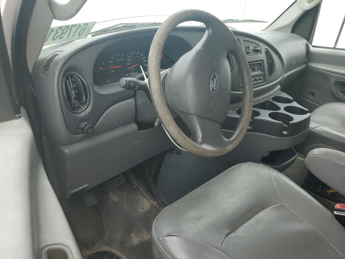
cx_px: 172
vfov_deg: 53.1
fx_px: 259
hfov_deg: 67.3
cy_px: 130
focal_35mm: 26
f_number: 1.5
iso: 50
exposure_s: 1/500
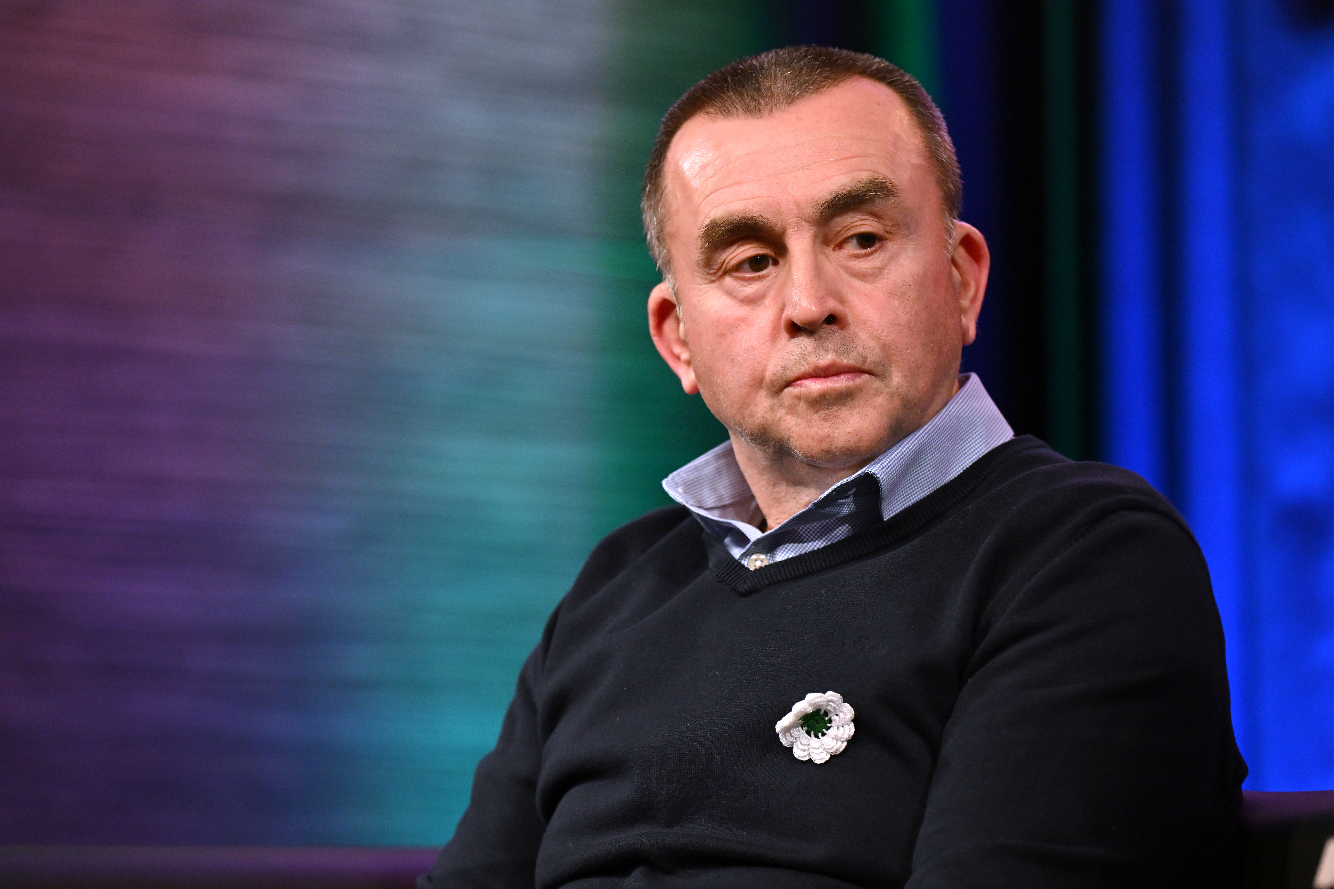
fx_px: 7411
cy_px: 444
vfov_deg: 6.9
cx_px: 667
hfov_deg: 10.3
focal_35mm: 200
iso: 2000
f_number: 4
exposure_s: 1/160
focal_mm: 200
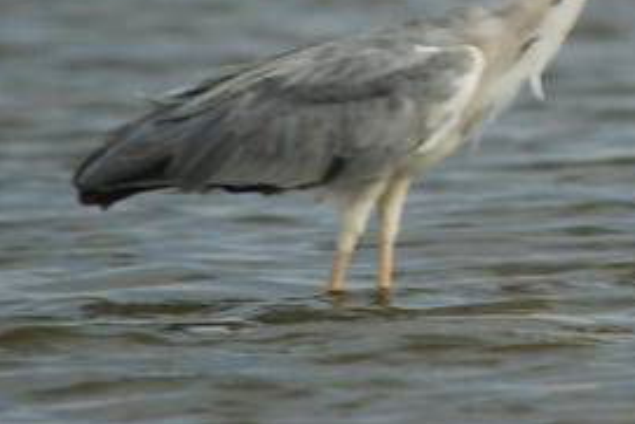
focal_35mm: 1435
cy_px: -119
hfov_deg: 1.4
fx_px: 25324
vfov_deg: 1.0
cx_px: 703
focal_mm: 370
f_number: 5.6
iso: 100
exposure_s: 1/400
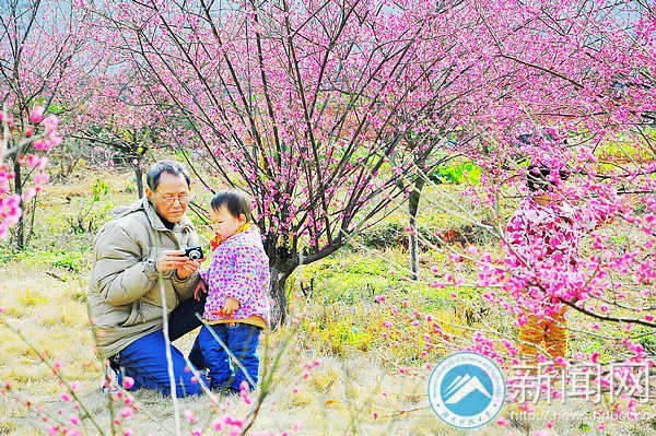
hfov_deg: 18.2
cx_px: 328
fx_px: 2048
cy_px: 218
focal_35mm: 112
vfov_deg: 12.2
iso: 250
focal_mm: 75
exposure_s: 1/400
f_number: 5.6
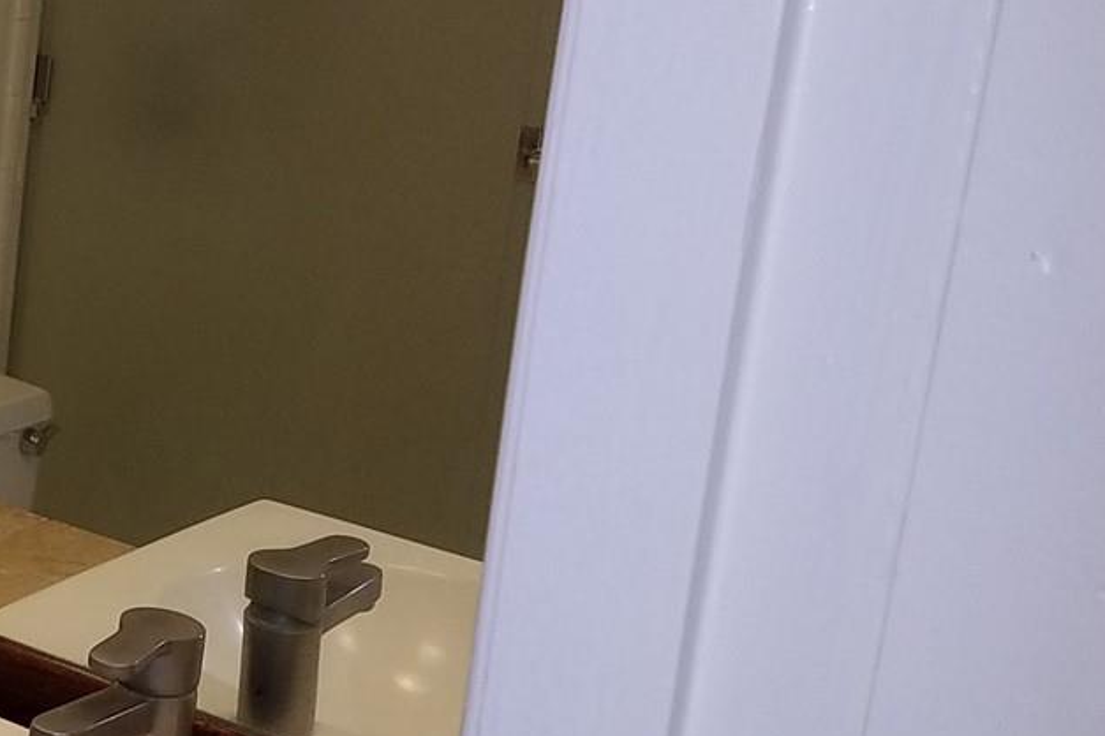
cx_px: -259
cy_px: 210
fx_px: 2118
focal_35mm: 69
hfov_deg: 25.8
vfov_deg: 19.6
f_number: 1.7
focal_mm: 4.2
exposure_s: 1/120
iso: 80
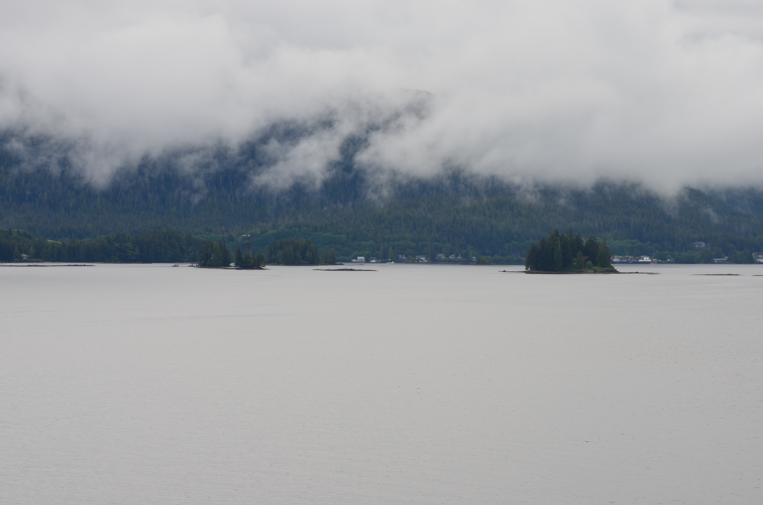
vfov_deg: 11.1
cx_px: 382
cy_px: 252
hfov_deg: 16.7
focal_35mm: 123
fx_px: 2602
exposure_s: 1/125
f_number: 11
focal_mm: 82
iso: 200
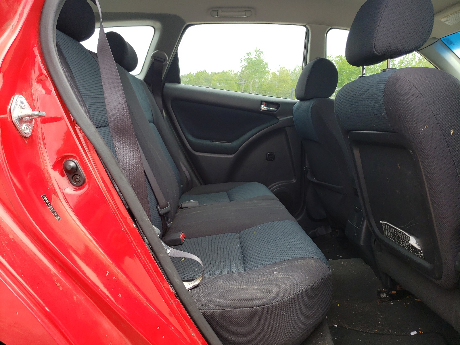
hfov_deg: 67.3
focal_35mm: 26
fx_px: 346
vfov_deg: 53.1
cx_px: 230
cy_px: 172
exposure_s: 1/588
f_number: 1.5
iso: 50
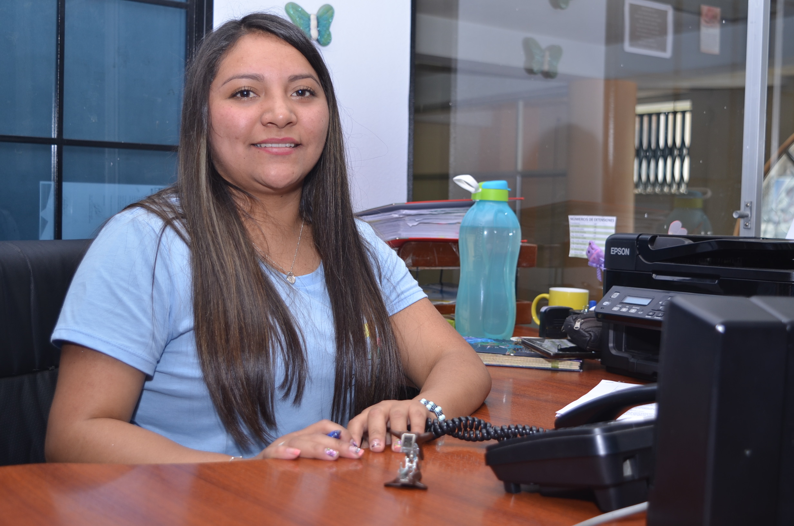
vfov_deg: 28.8
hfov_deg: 42.4
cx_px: 397
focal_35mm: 46
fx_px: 1023
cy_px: 263
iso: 160
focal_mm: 31
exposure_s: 1/200
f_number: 4.5
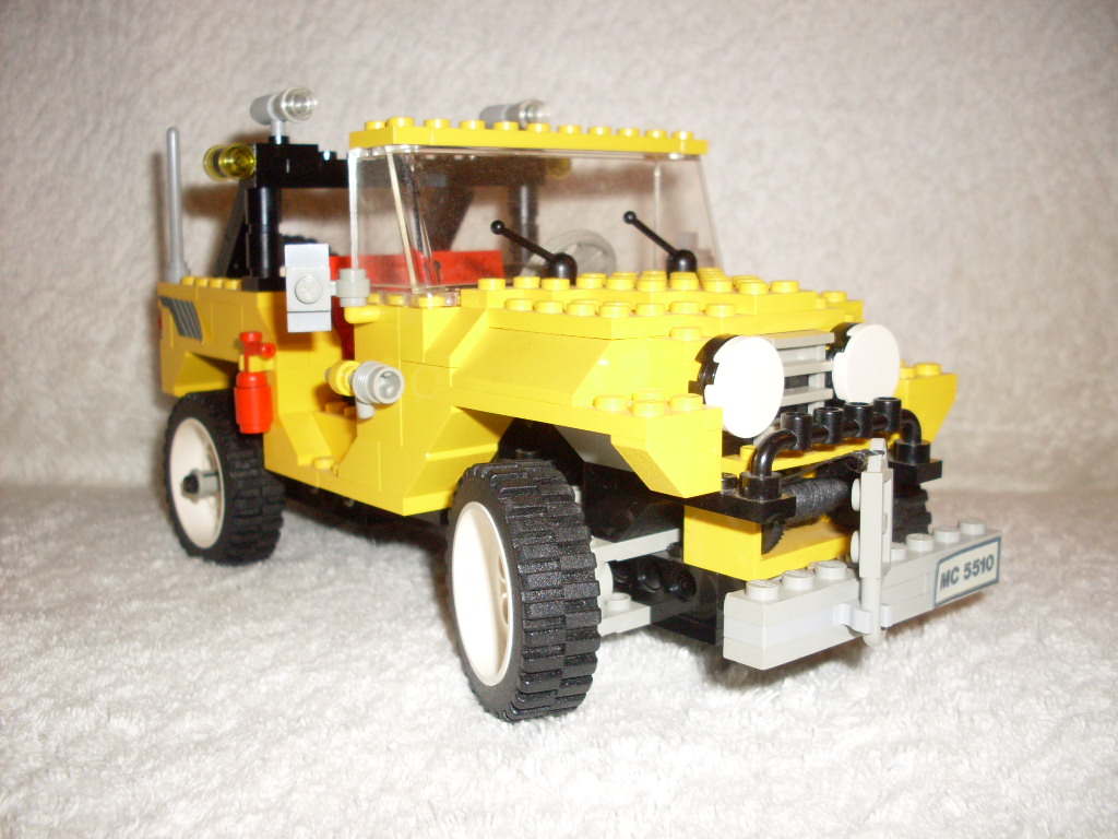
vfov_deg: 37.7
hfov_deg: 49.0
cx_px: 559
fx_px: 1227
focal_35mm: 38
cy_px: 420
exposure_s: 1/45
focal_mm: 6.3
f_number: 2.8
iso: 100
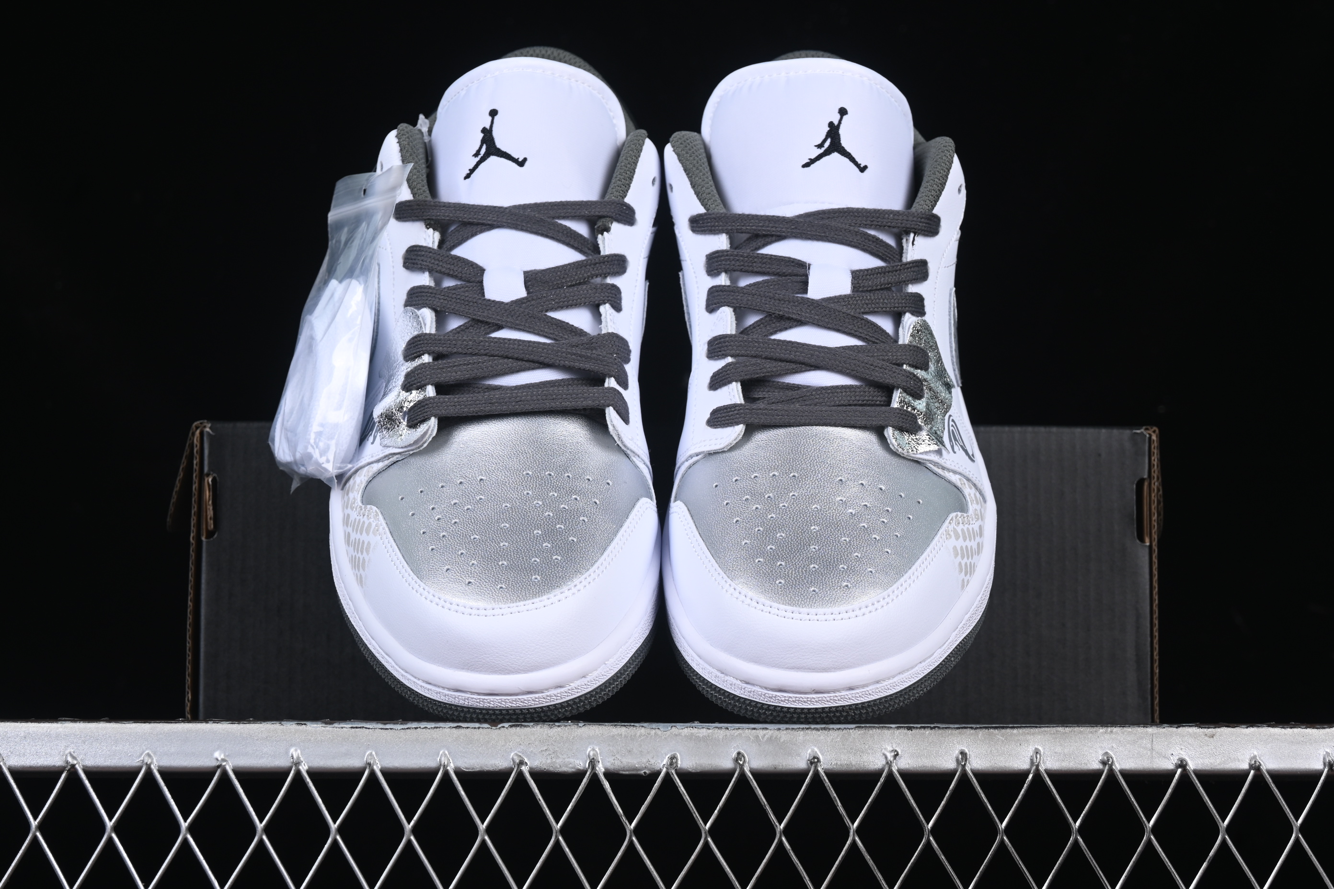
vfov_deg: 18.2
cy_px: 444
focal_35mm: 75
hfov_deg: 27.0
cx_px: 667
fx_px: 2779
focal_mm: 50
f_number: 8
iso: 160
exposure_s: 1/80
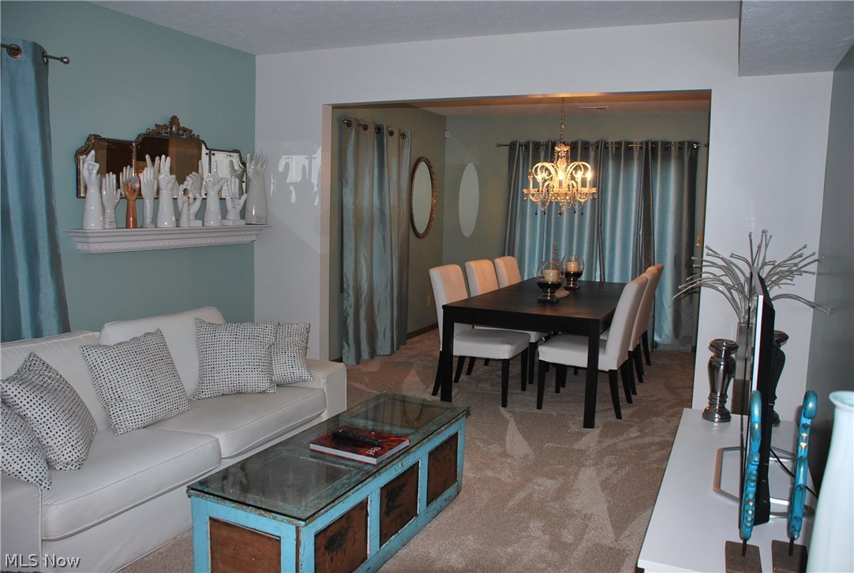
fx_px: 713
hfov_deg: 61.8
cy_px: 286
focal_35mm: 30
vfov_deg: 43.8
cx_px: 427
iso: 200
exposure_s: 1/60
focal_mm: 20
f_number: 3.8
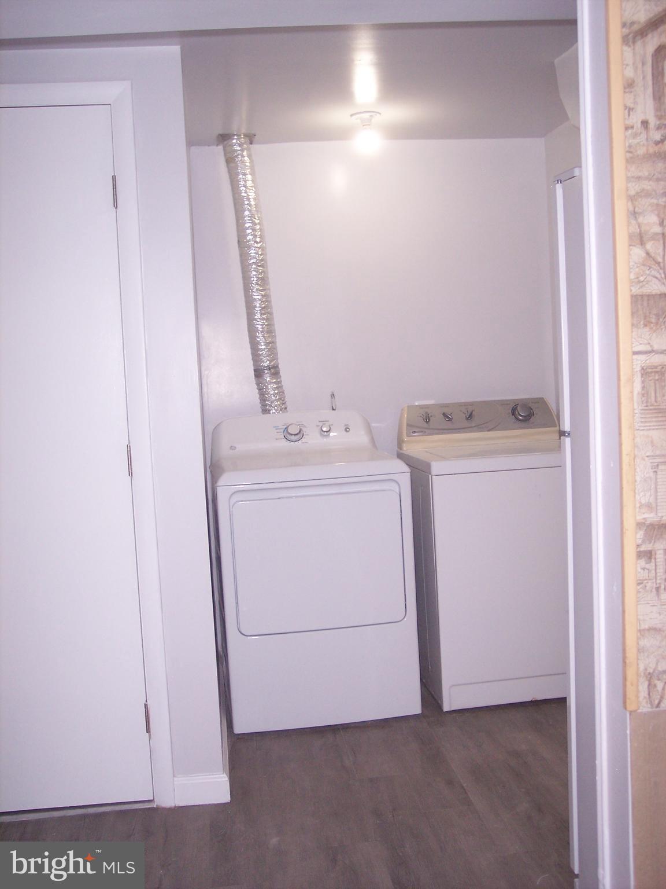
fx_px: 1000
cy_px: 444
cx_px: 333
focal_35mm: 39
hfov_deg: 36.8
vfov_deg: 47.9
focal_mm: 8
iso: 140
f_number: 2.8
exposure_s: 1/60
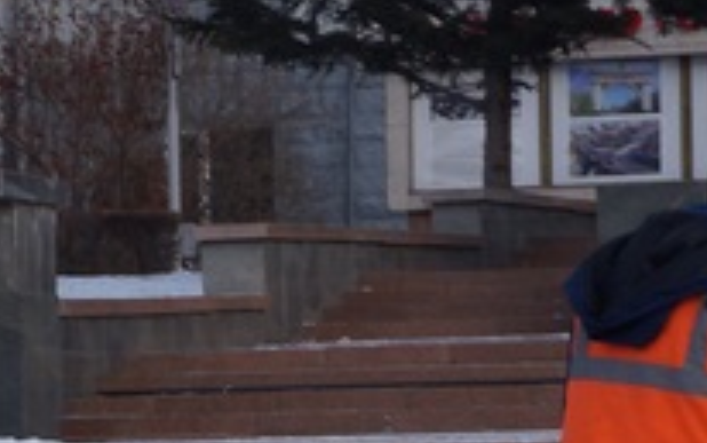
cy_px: 639
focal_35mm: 407
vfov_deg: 3.2
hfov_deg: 5.0
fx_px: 7855
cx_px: -813
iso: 200
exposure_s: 1/250
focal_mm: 55
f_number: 9
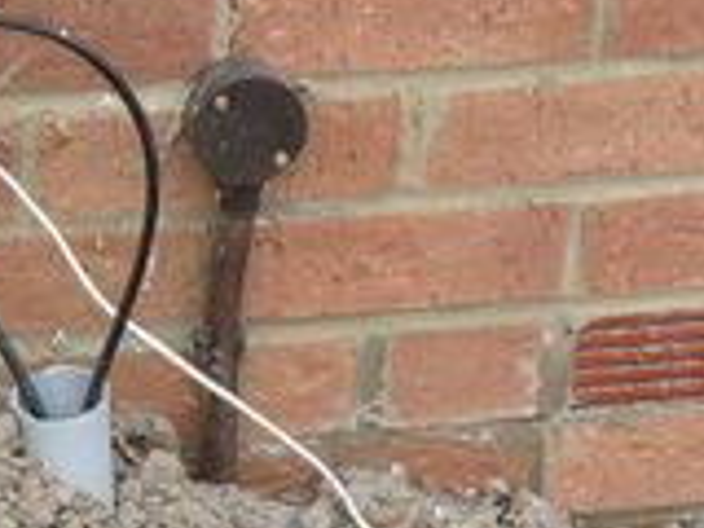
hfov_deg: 7.6
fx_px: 5328
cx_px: 180
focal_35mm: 262
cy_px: 273
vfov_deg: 5.7
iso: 100
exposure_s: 1/250
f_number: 4.5
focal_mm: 18.7
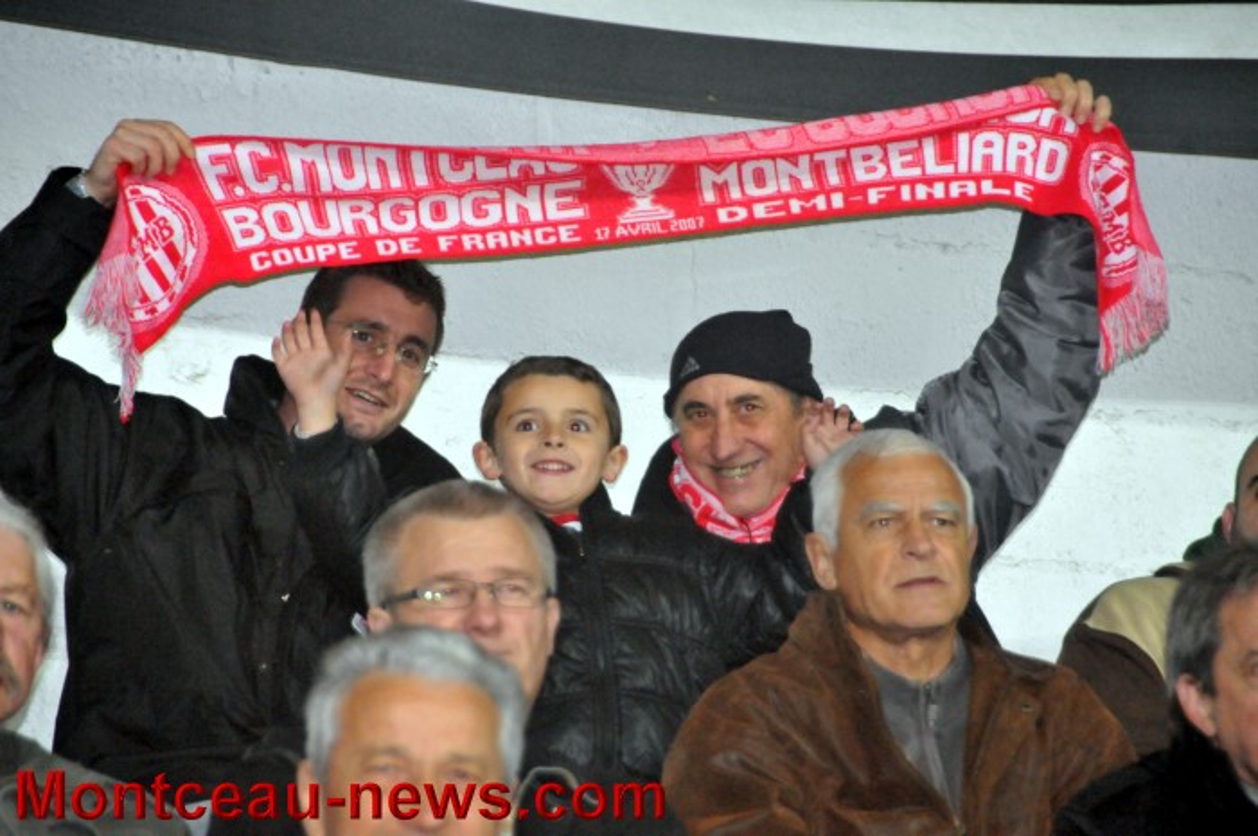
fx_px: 10471
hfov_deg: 6.9
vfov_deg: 4.6
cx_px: 629
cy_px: 418
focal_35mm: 300
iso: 3200
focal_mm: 200
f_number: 7.1
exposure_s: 1/60
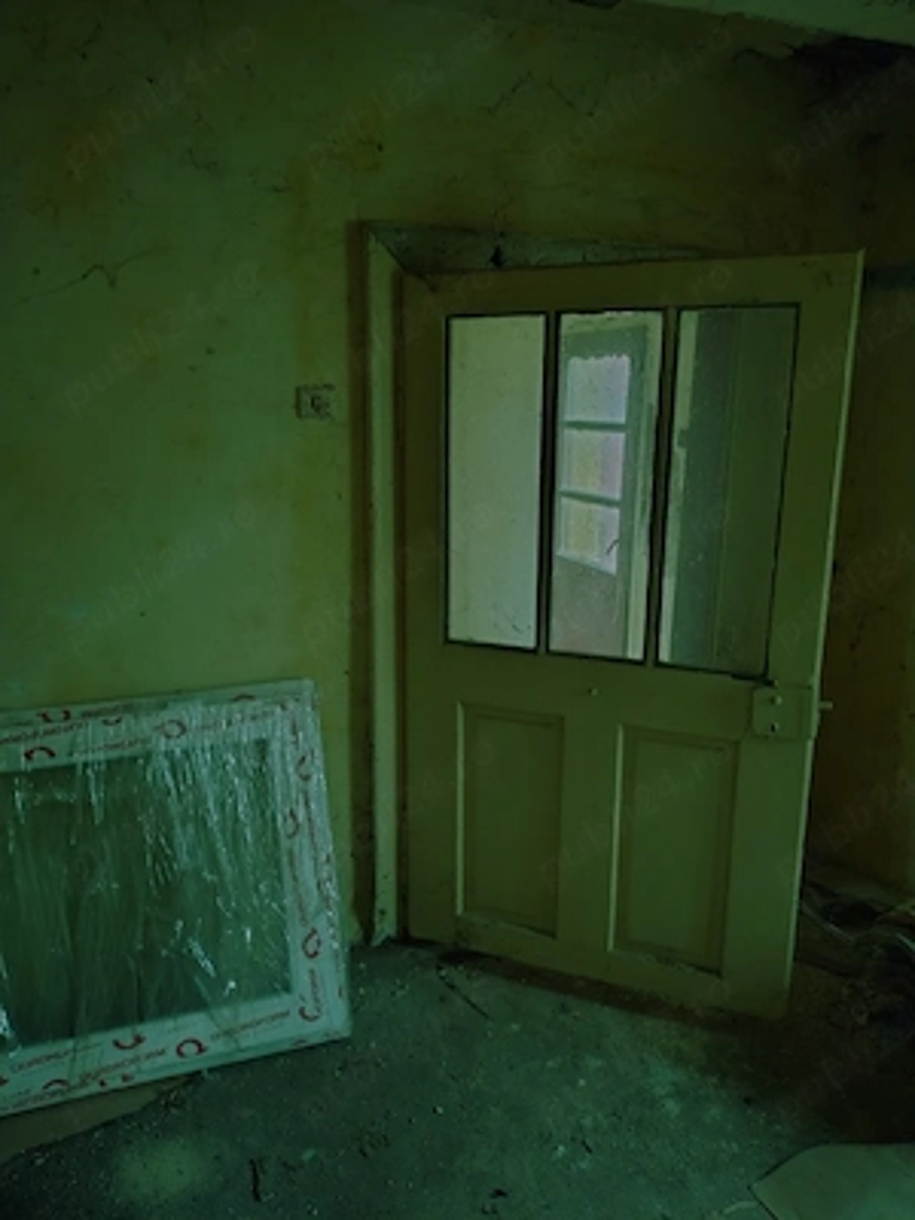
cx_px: 458
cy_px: 610
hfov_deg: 54.9
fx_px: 881
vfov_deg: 69.4
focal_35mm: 25
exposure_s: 1/33.4
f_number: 1.7
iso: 6400
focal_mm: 4.71
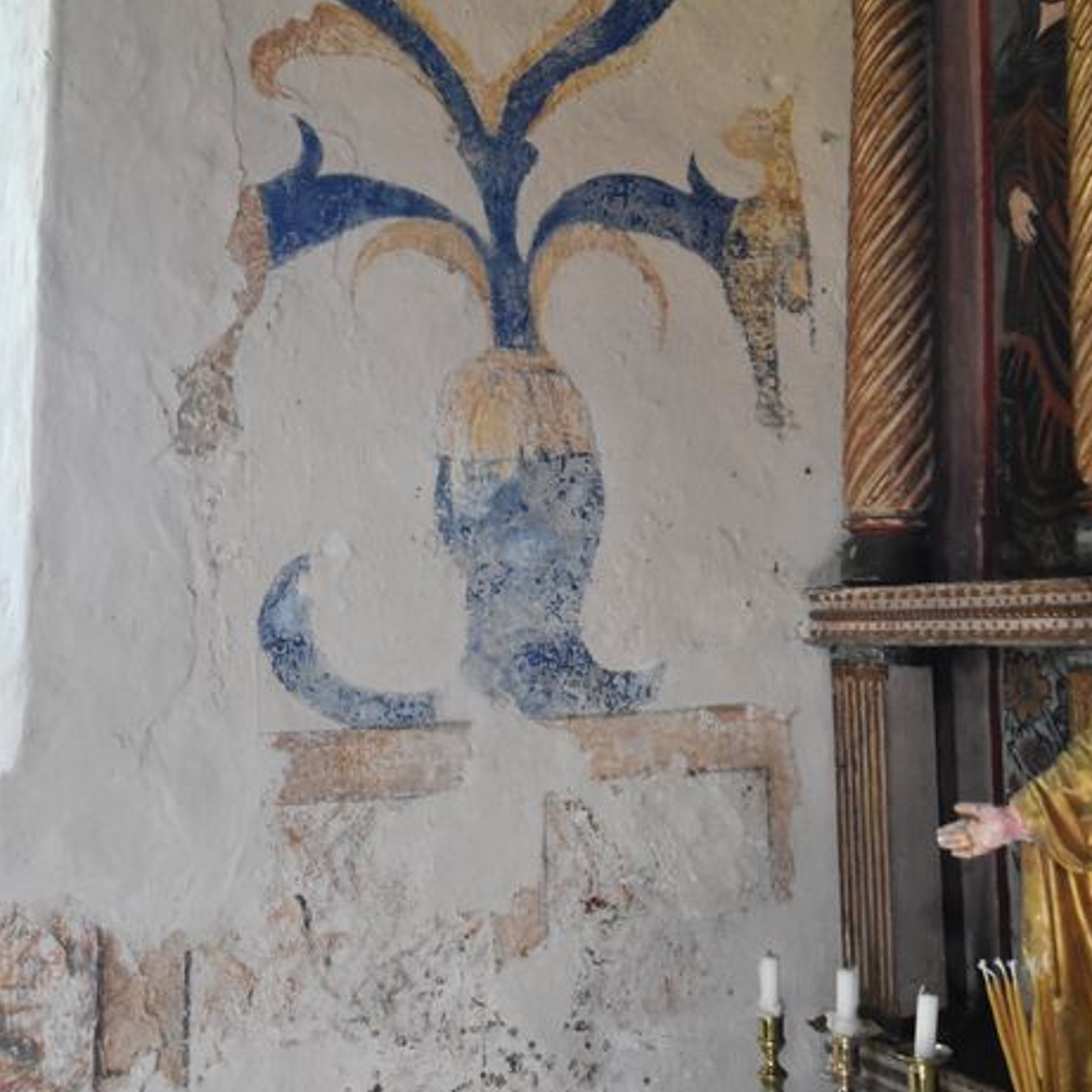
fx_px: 1451
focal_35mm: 41
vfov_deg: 40.6
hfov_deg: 41.3
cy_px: 346
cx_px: 551
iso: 4000
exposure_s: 1/60
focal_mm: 21
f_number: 4.5
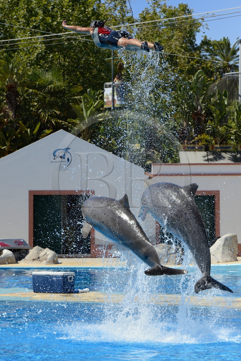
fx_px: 1205
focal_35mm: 120
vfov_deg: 17.1
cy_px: 180
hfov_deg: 11.4
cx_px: 120
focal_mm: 120
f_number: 9
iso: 400
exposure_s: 1/1250
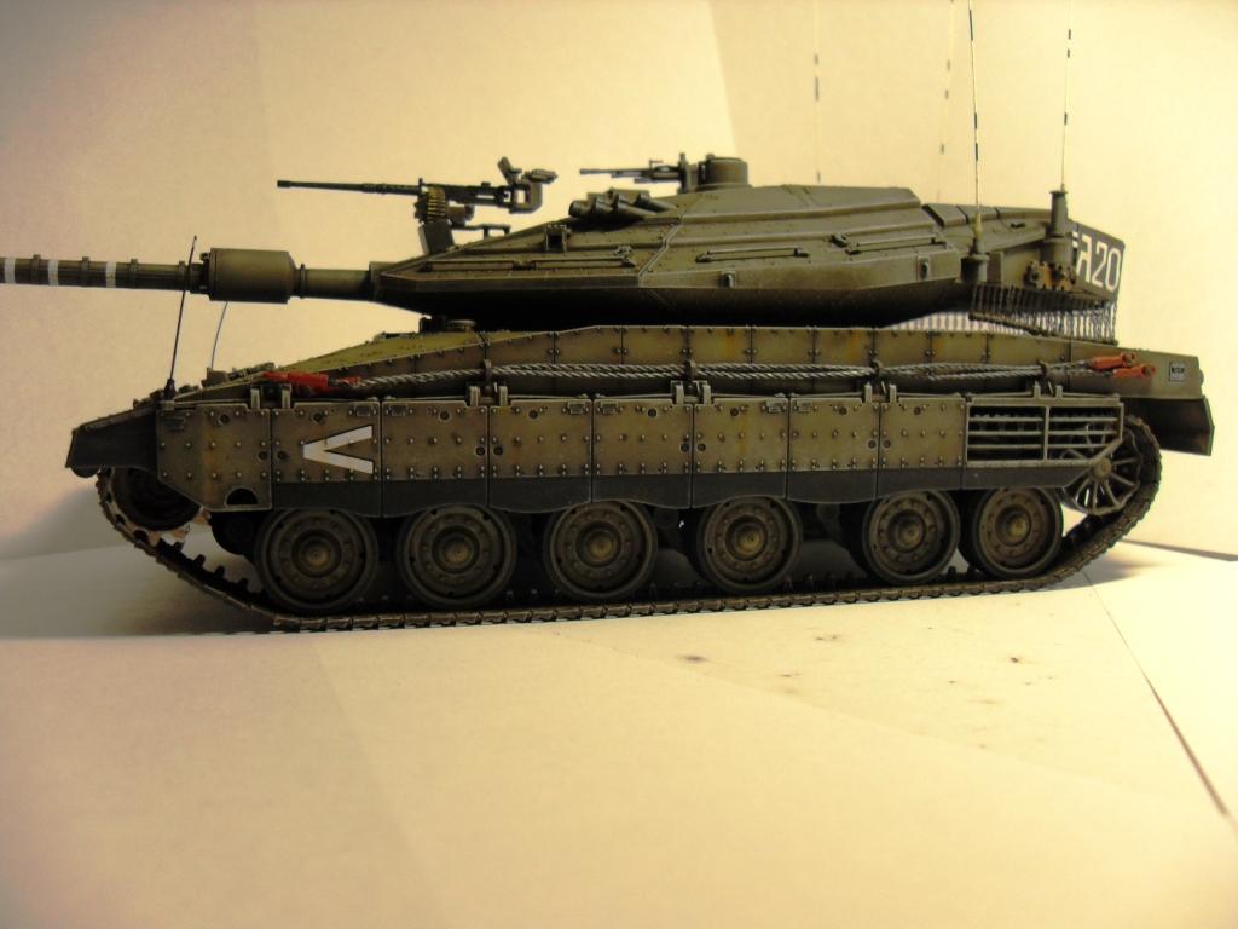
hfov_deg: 54.0
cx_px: 619
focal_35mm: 34
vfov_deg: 41.8
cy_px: 464
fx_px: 1216
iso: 100
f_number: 2.8
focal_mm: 6.3
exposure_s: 1/60
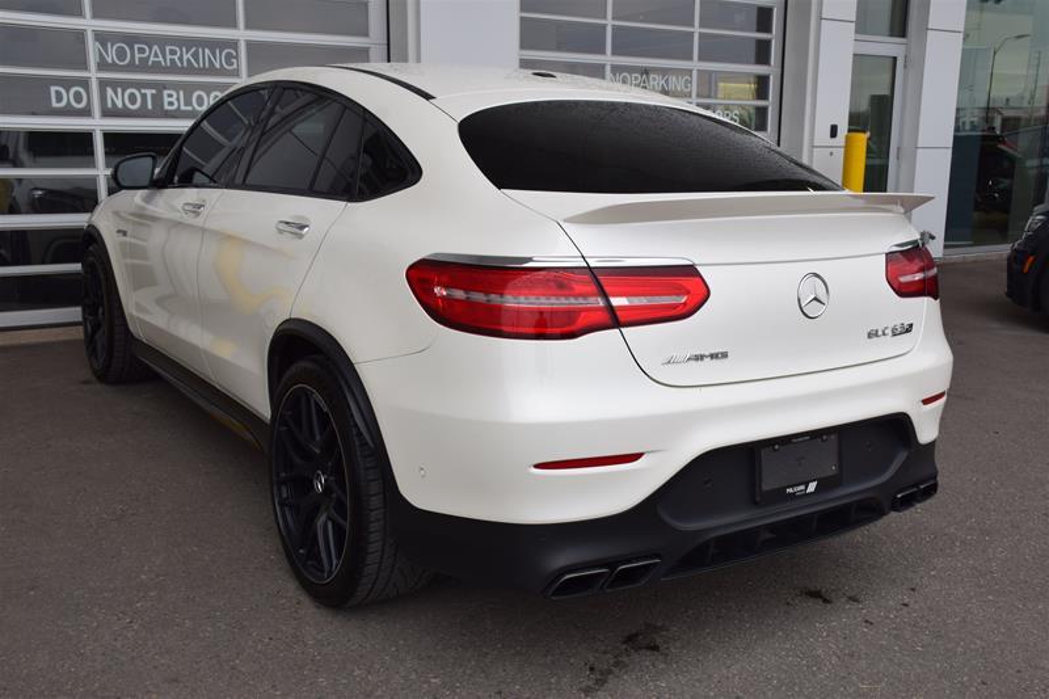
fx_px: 1049
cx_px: 524
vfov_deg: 36.9
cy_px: 350
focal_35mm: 36
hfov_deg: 53.1
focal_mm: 24
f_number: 9
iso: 400
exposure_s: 1/125
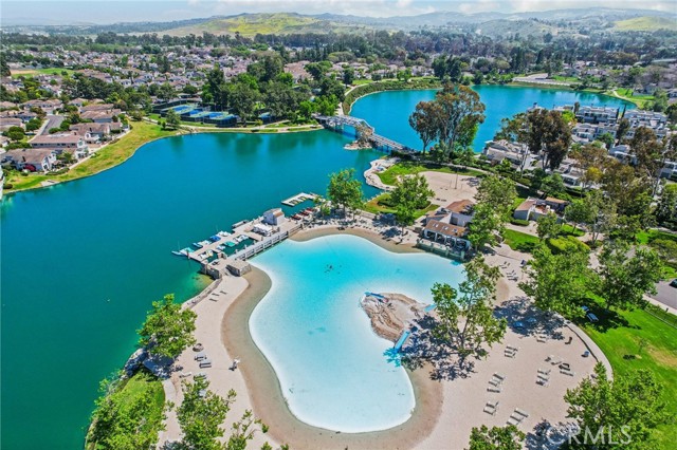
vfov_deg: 57.2
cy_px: 225
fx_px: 413
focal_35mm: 22
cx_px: 338
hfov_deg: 78.6
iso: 130
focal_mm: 8.38
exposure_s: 1/3000
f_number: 2.8
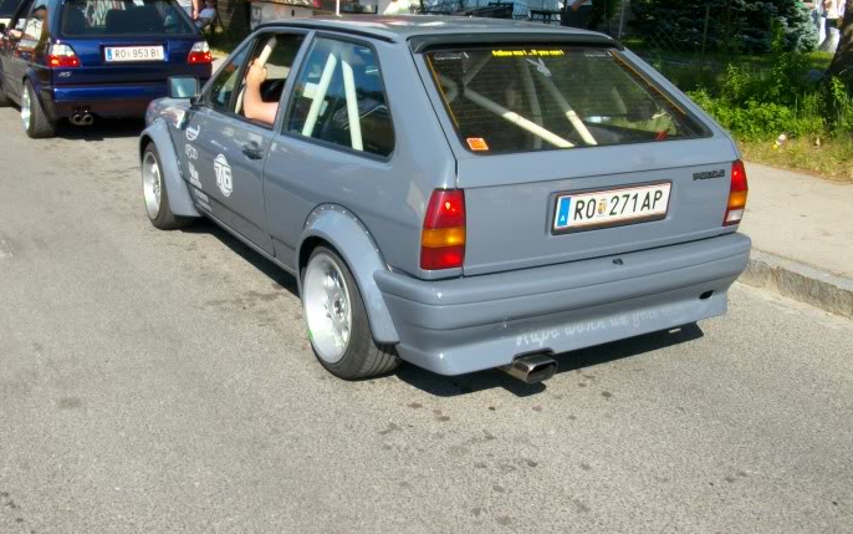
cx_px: 373
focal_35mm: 42
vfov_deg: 30.4
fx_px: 977
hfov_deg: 47.1
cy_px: 205
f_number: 5.5
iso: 80
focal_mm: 5.7
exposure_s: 1/239
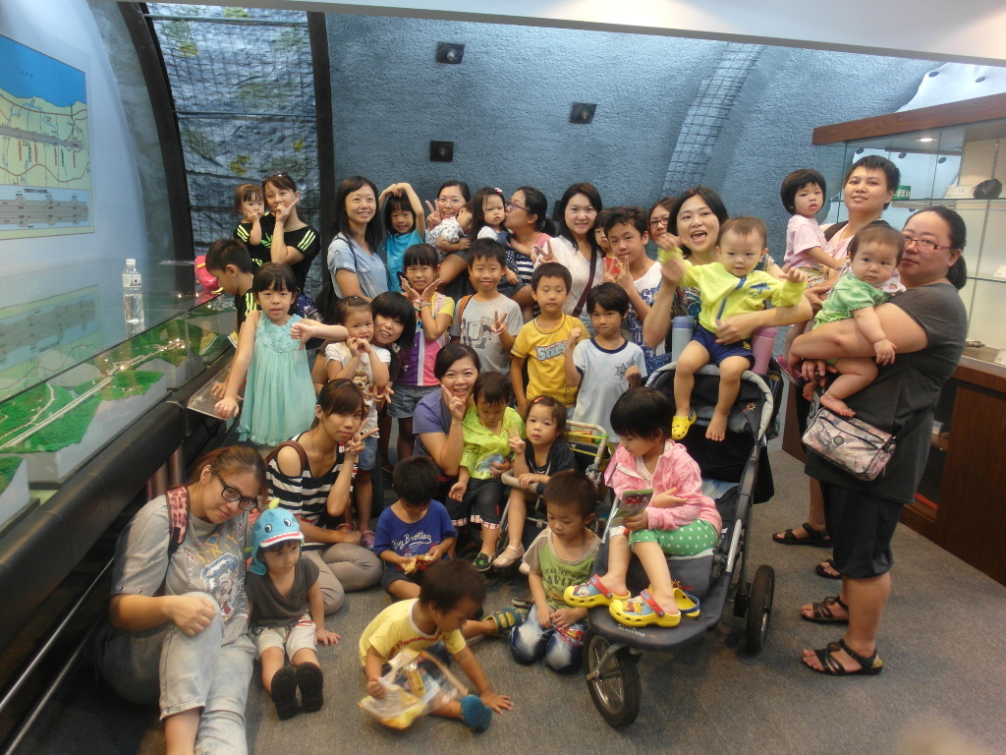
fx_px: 697
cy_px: 378
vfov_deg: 56.8
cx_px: 503
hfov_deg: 71.6
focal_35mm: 24
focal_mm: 5.2
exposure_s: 1/45
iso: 200
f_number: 1.6
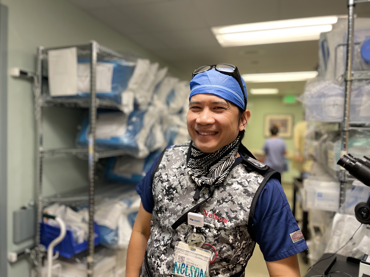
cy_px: 138
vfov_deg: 53.1
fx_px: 278
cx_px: 185
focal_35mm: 26
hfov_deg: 67.3
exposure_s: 1/60
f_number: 1.6
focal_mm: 4.2
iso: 125
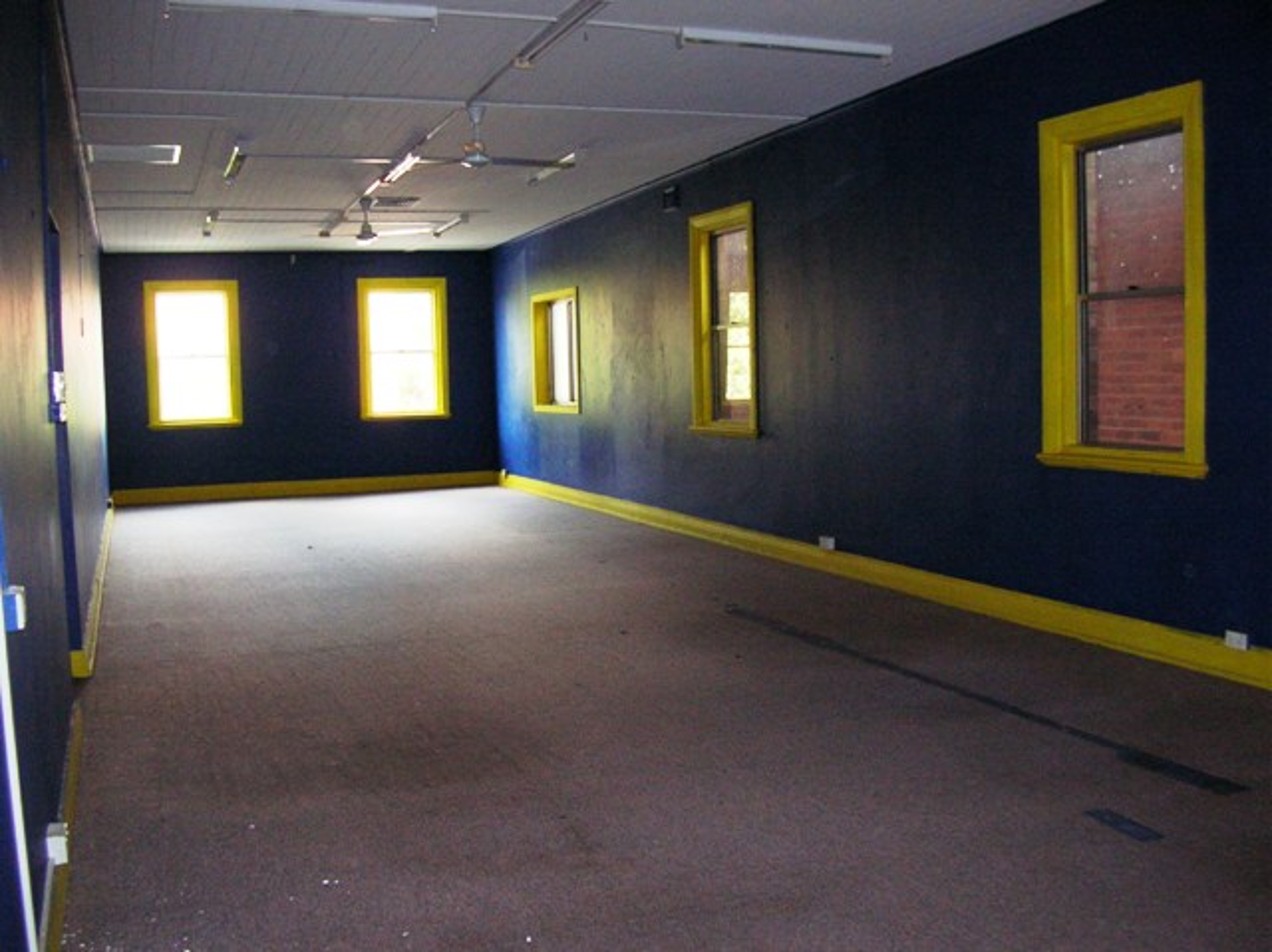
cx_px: 636
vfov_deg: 40.6
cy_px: 476
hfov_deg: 52.7
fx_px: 1285
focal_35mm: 35
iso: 162
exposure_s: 1/60.1
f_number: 2.8
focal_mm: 5.8
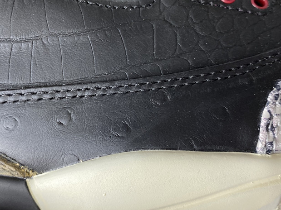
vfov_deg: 34.1
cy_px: 77
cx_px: 126
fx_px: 341
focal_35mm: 42
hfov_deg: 44.7
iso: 100
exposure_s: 1/50
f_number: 1.8
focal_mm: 4.25
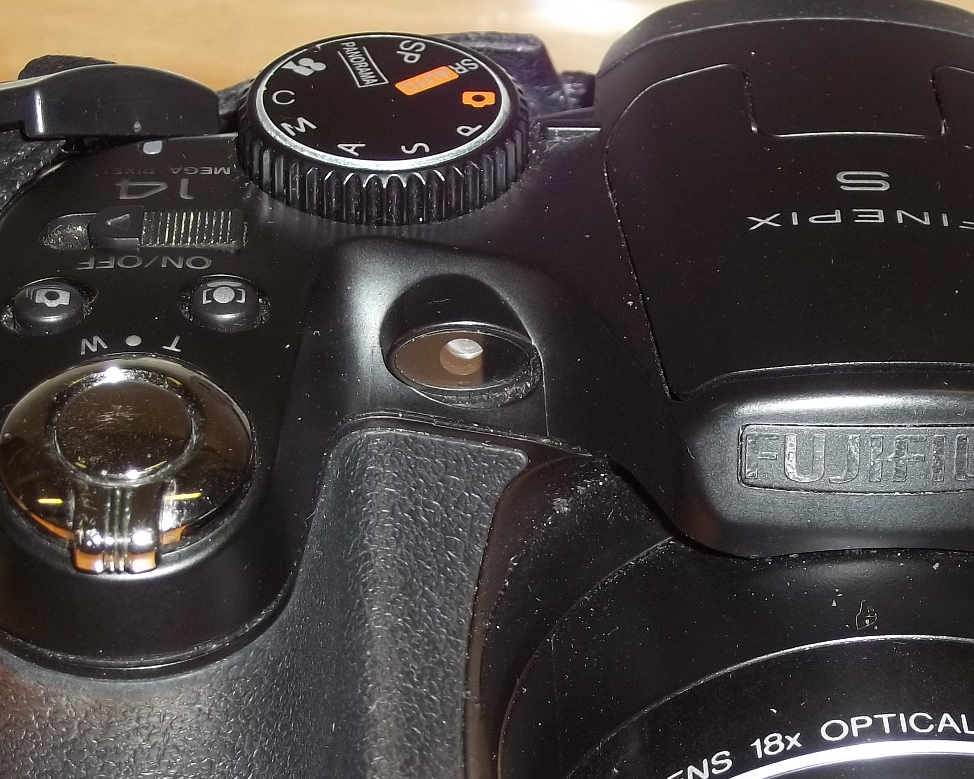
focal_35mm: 107
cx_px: 608
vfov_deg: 14.3
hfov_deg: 17.9
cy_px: 701
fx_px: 3084
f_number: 3.6
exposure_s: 1/40
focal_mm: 8.8
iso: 64
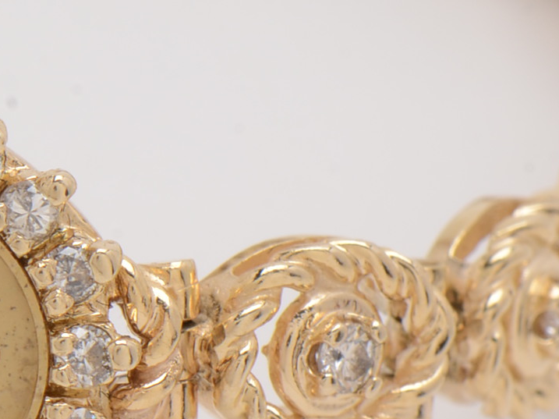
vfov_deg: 3.5
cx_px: -159
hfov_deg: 4.7
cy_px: 300
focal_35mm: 421
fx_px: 6789
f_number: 18
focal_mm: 85
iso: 200
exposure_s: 1/125
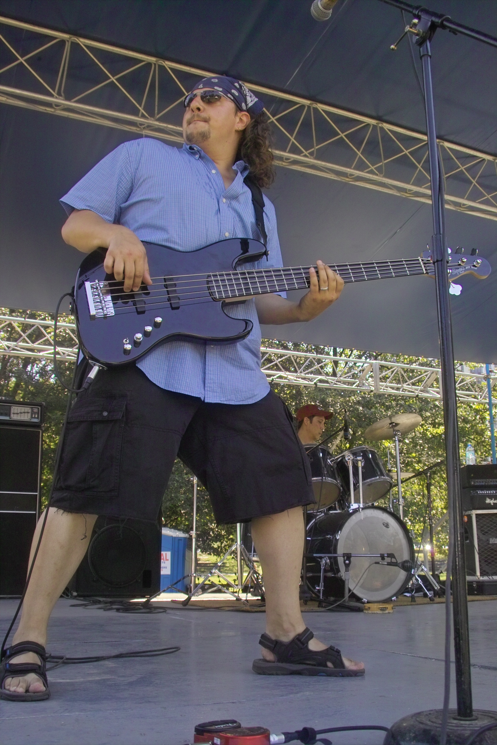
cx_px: 248
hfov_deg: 38.9
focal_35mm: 34
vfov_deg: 55.8
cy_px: 372
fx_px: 704
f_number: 6.7
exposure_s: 1/125
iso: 200
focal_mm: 20
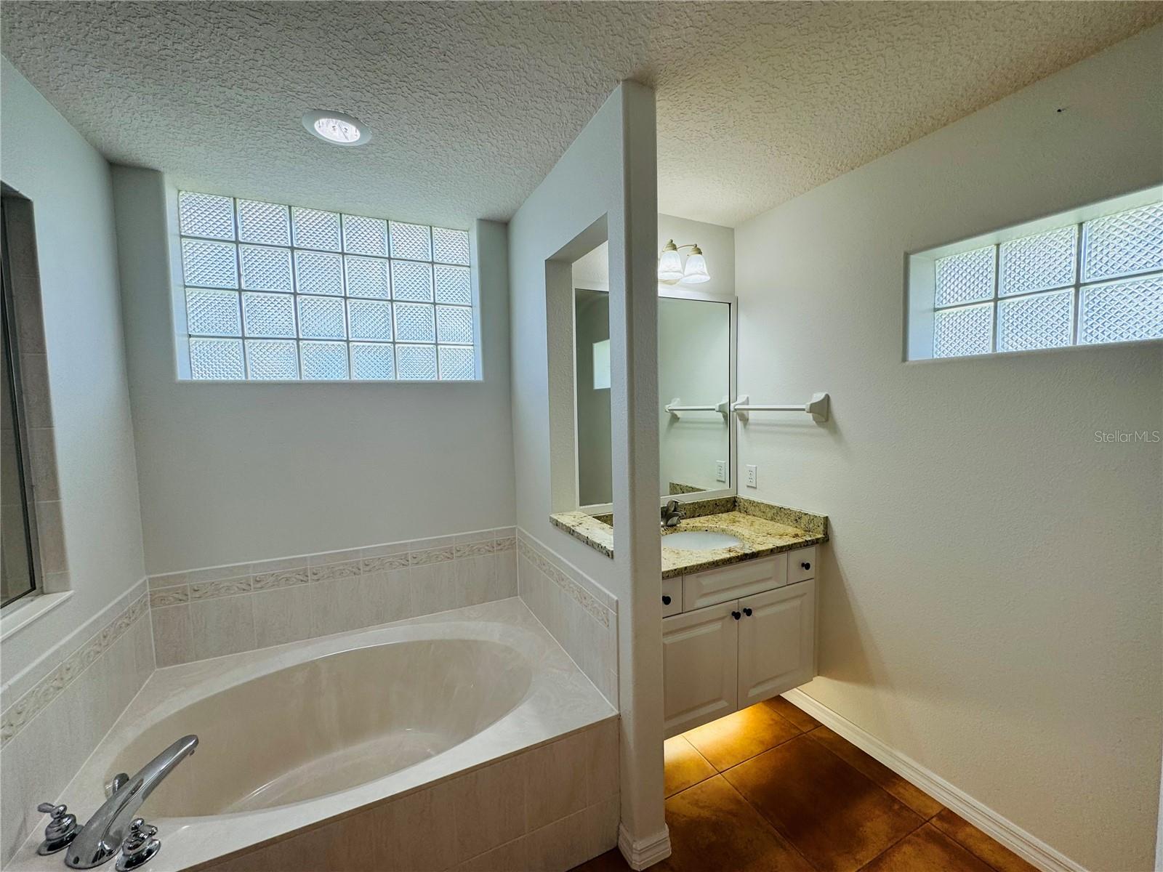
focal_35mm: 14
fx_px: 470
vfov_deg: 85.7
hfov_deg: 102.1
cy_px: 436
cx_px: 582
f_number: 2.2
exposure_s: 1/120
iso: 50
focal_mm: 2.22
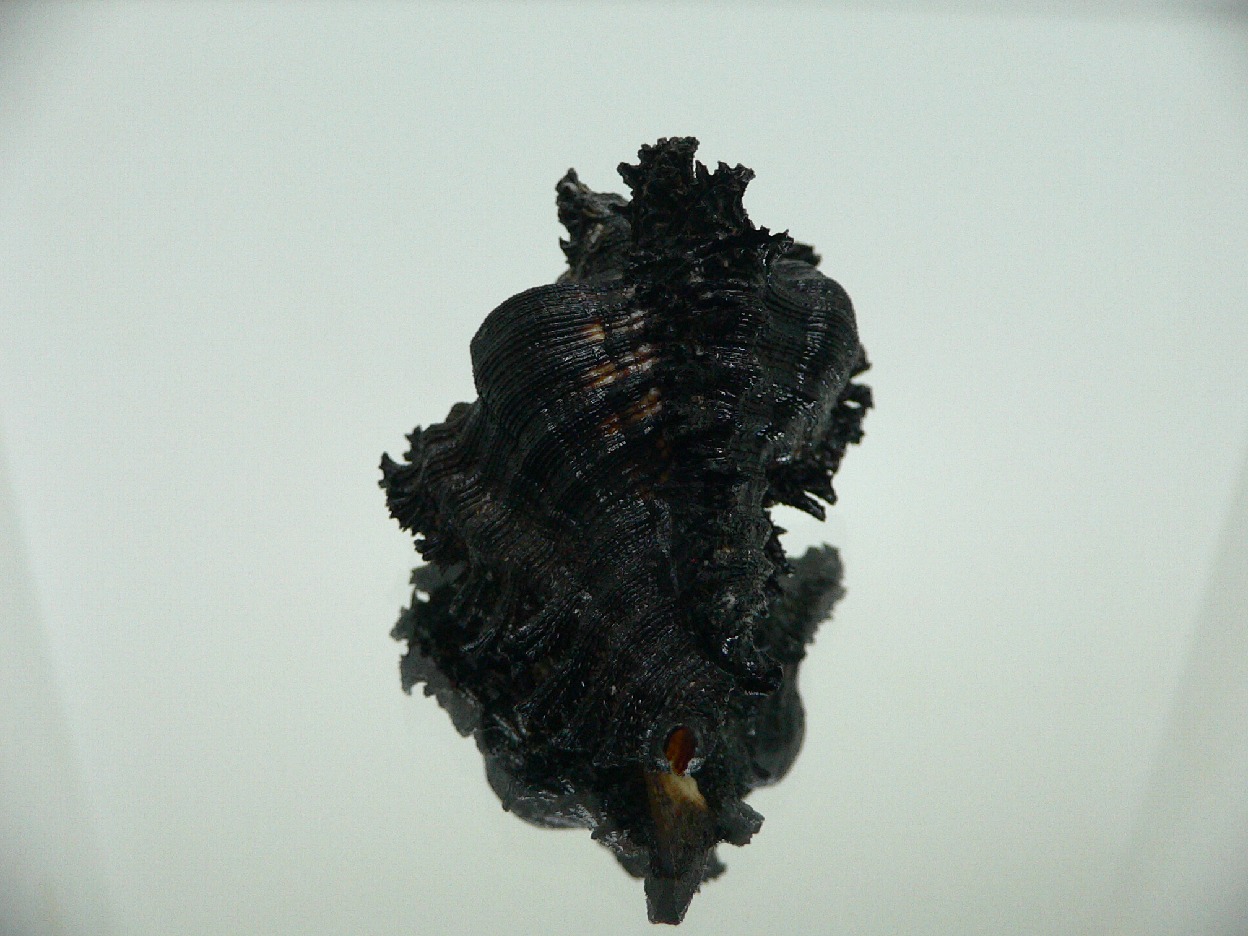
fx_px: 1262
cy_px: 468
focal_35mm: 35
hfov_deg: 52.6
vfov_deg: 40.7
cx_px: 624
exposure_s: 1/60
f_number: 2.8
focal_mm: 4.6
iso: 200
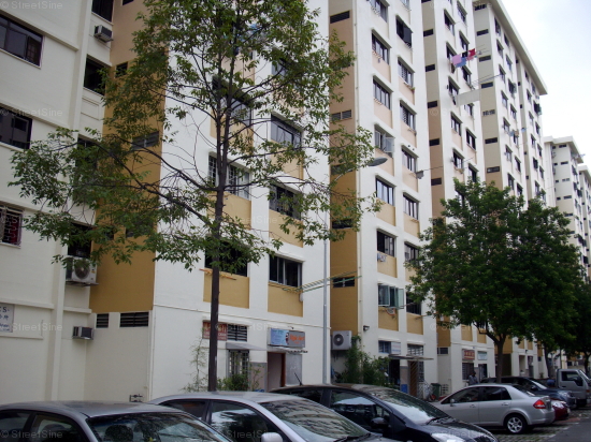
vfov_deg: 38.6
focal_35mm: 37
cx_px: 296
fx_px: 631
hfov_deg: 50.2
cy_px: 221
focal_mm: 6.2
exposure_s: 1/125
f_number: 2.8
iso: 80
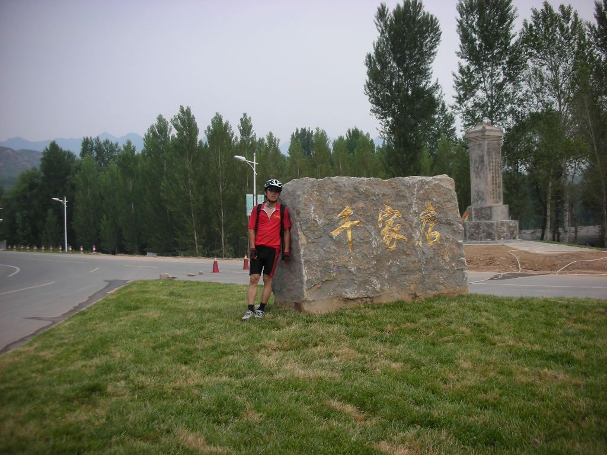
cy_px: 228
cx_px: 304
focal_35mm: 35
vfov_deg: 40.7
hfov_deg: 52.6
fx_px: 614
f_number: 3
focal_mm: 5.8
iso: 50
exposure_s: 1/417
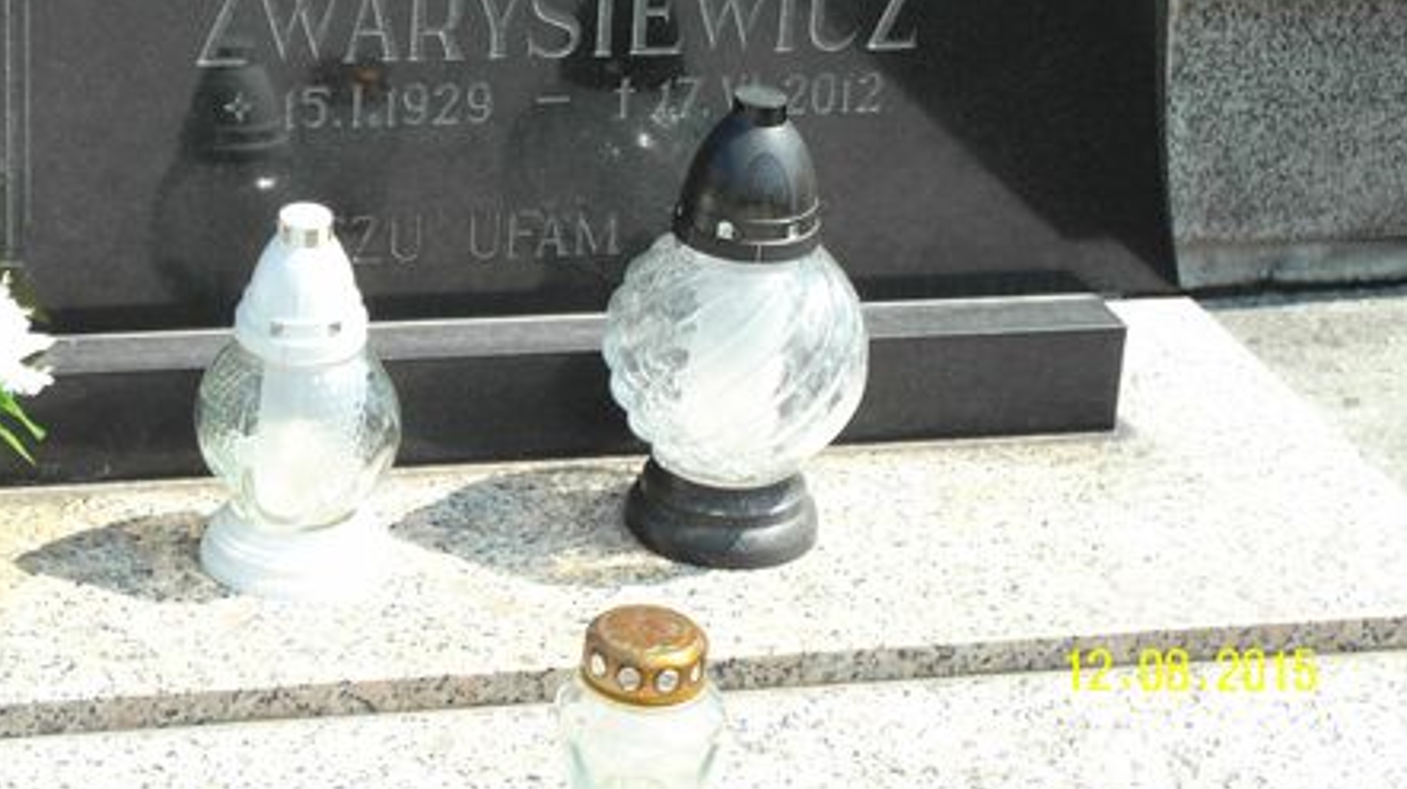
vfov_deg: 13.3
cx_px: 442
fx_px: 3356
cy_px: 67
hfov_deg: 23.5
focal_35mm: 90
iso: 80
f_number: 4.6
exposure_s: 1/180
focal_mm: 12.3
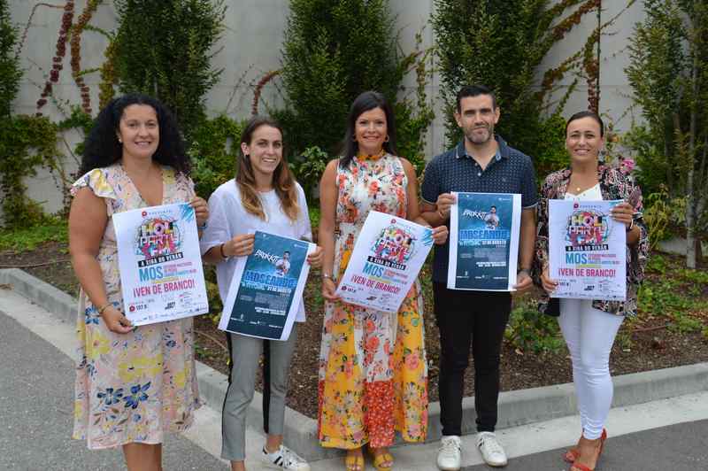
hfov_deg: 55.1
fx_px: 678
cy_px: 236
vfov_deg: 38.3
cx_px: 354
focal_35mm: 34
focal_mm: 23
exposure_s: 1/160
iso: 100
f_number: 6.3
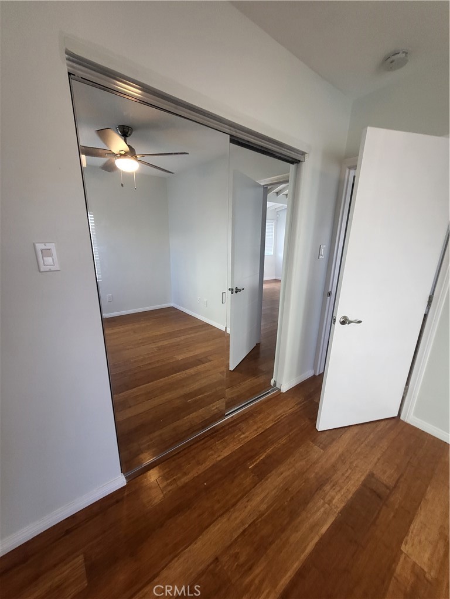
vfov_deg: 106.2
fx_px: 225
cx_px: 225
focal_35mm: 13
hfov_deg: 89.9
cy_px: 300
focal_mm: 1.74
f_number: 2.2
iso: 125
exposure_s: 1/60
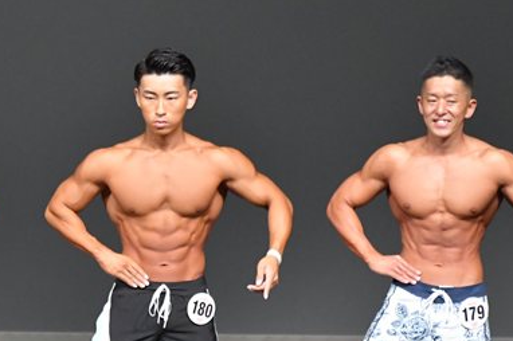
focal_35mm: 609
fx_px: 8671
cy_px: 298
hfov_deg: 3.4
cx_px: 116
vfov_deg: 2.3
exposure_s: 1/400
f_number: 5.6
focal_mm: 200
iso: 5000
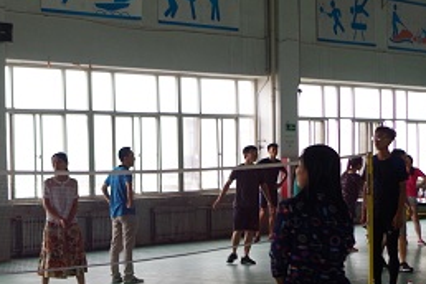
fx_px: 1136
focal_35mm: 96
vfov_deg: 14.1
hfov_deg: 21.0
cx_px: 101
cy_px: 258
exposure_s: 1/50
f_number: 4
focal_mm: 26.25
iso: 400
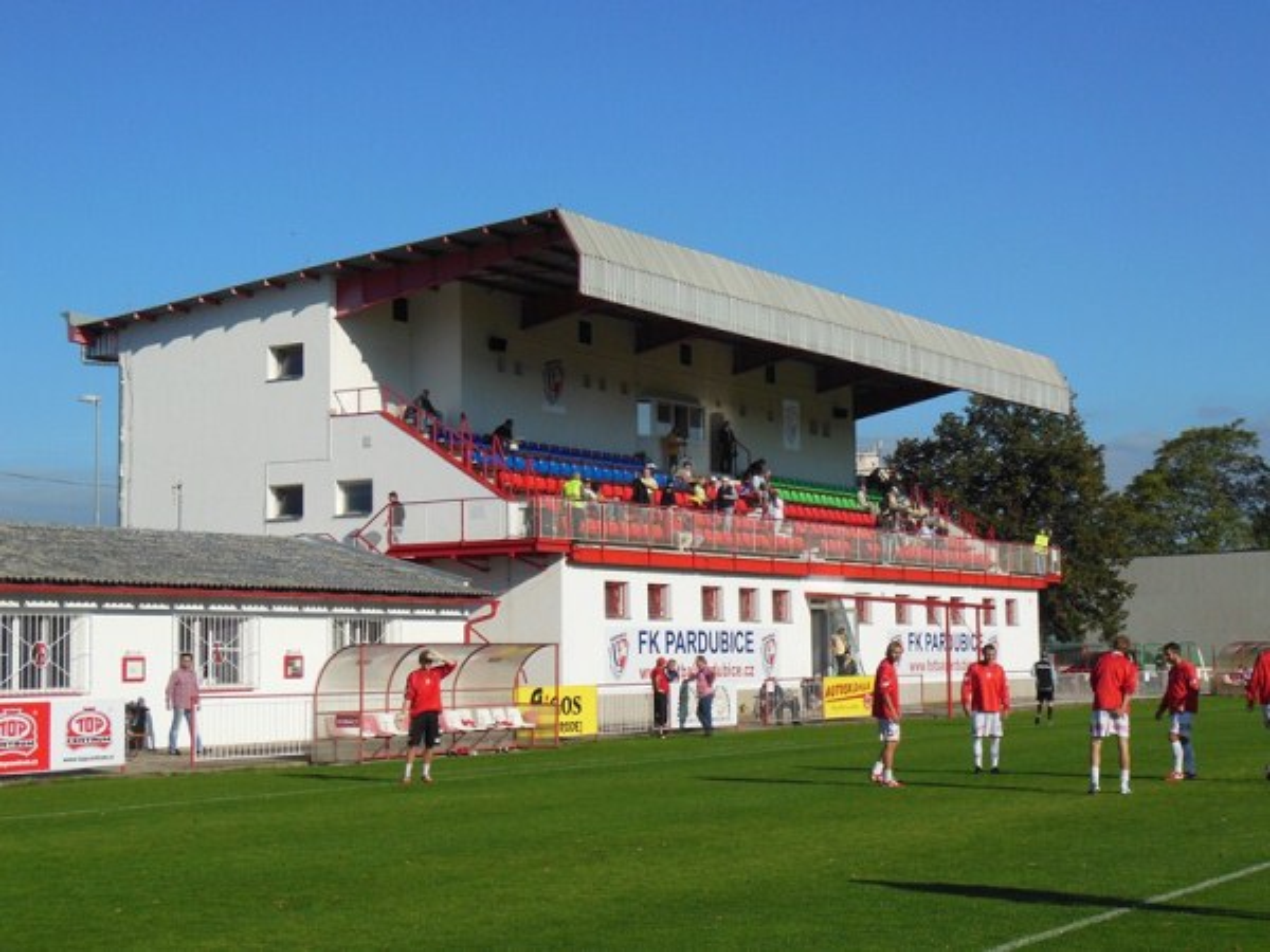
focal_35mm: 57
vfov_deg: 25.7
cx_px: 635
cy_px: 476
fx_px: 2091
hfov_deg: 33.8
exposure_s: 1/1500
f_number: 4.1
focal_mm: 10.2
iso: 125
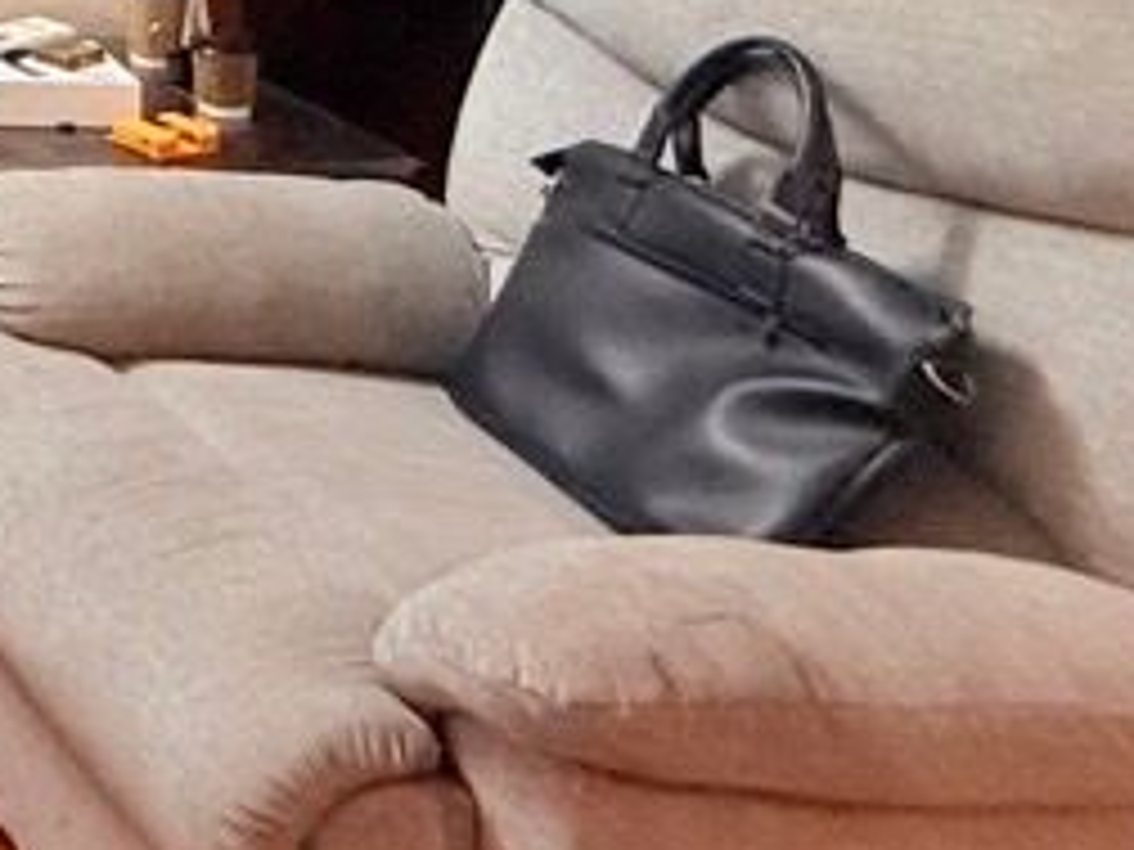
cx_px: -896
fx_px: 1867
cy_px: -346
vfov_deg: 22.1
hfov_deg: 21.8
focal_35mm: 57
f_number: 2.2
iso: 320
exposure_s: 1/100
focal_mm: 2.22
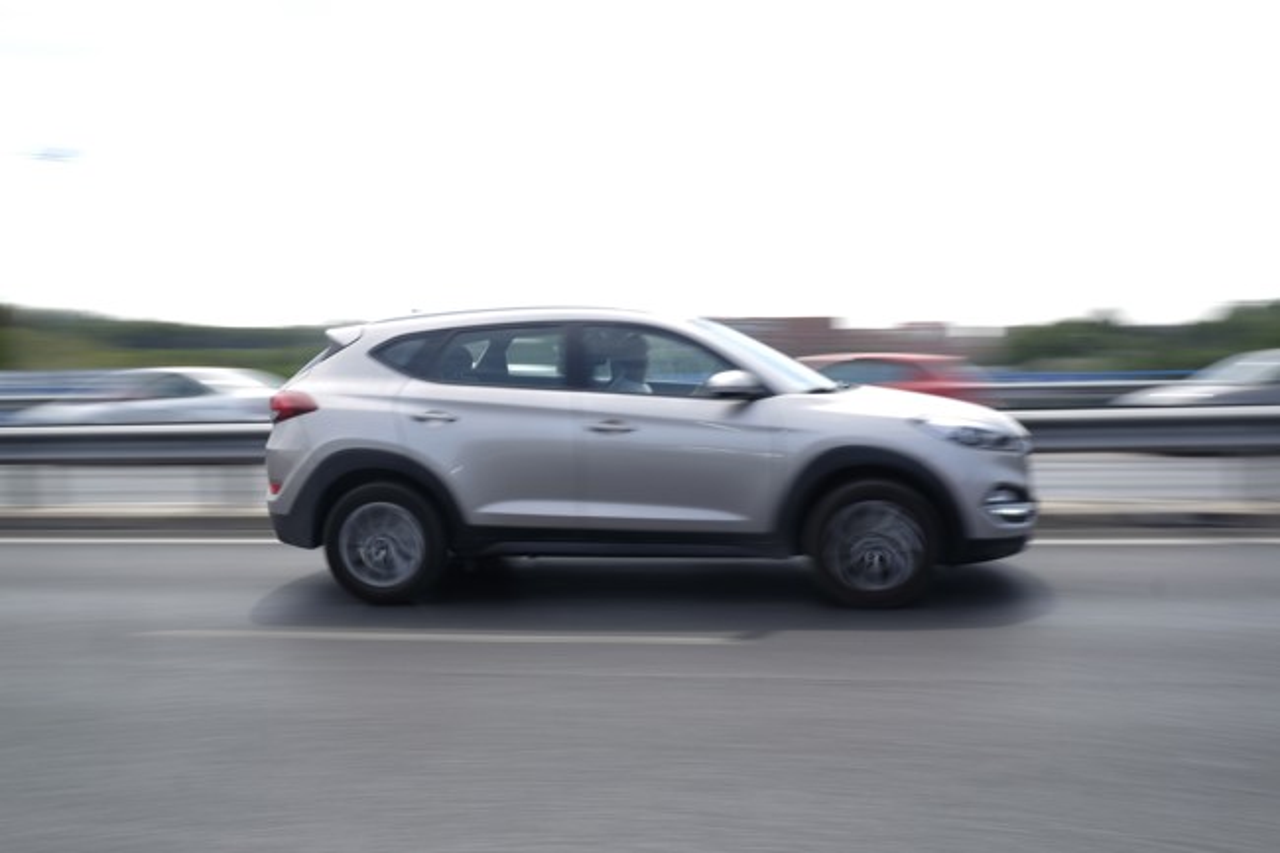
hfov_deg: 54.4
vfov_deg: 37.8
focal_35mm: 35
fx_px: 1244
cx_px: 640
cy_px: 426
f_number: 13
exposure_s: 1/30
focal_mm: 23
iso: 100
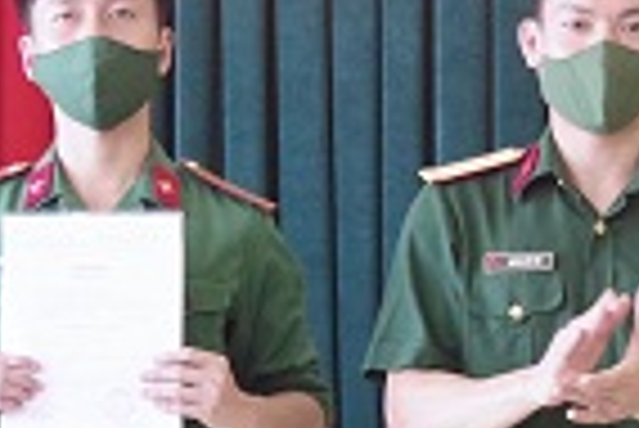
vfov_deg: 5.4
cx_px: 576
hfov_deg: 8.1
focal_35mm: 253
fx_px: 4495
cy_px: 532
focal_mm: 40
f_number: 4.5
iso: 3200
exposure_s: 1/125
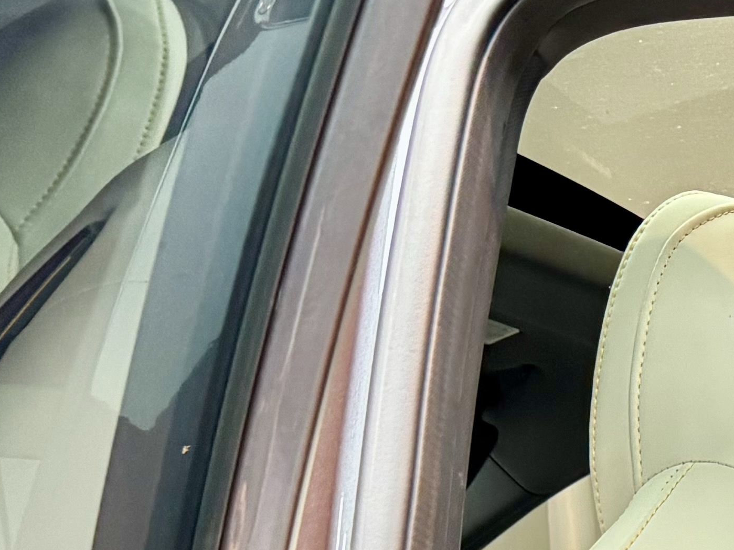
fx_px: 2078
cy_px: 1046
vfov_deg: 13.3
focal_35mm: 98
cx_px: 1282
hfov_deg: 16.9
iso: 400
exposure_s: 1/50
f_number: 1.78
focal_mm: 6.76
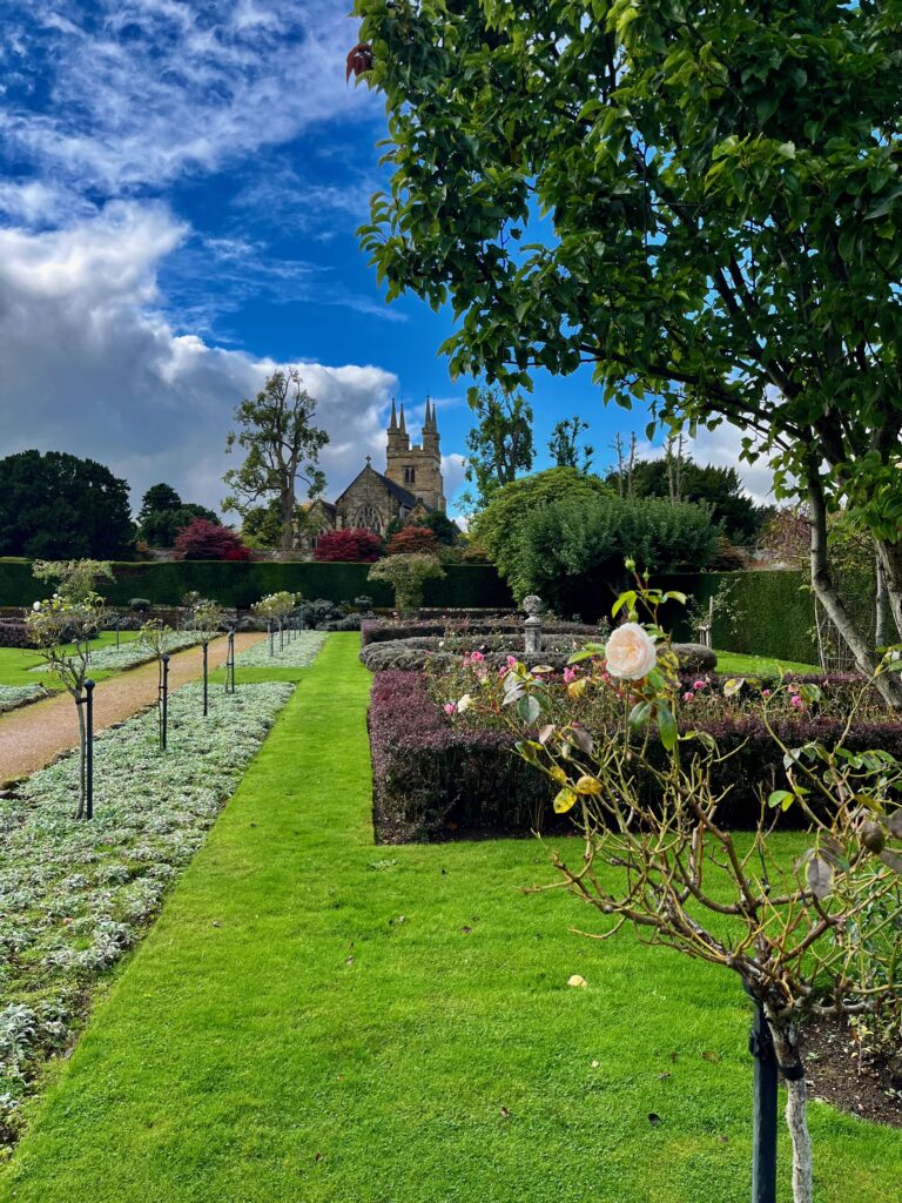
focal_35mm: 26
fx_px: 903
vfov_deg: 67.3
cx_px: 451
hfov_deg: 53.1
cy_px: 602
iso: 50
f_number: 1.6
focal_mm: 5.1
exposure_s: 1/1279
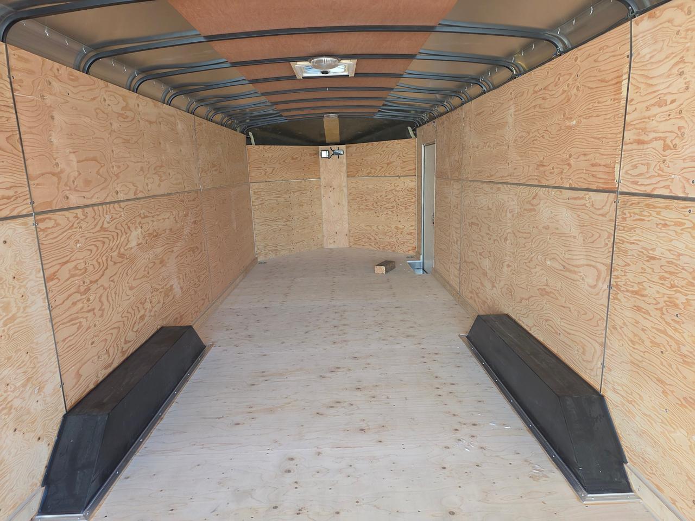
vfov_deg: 58.9
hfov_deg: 73.9
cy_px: 260
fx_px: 462
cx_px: 348
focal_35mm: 23
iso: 80
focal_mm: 6.3
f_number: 1.7
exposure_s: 1/180
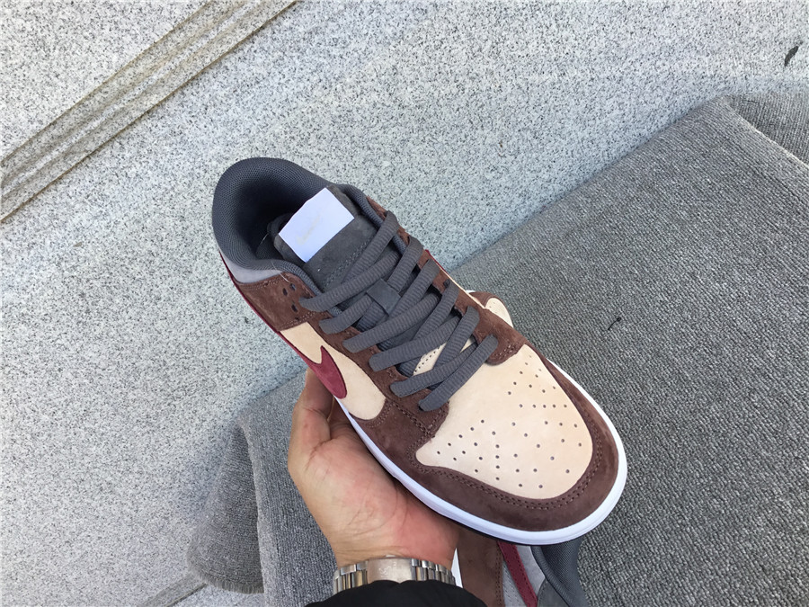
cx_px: 404
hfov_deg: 58.4
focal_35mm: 31
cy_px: 304
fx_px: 724
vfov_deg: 45.4
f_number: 2.4
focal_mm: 3.3
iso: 25
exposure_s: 1/238
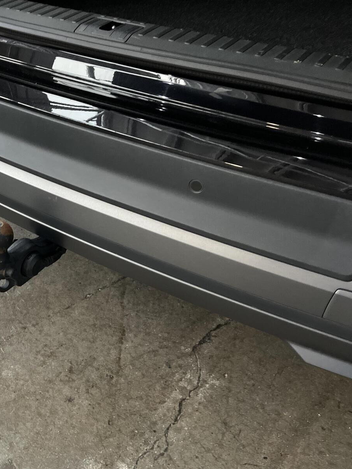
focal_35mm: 37
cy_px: 234
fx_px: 501
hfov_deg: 35.8
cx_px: 20
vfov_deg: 50.1
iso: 320
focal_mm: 5.1
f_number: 1.6
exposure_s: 1/50
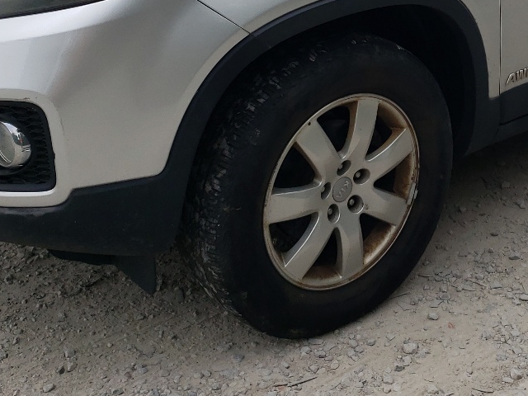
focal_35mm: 65
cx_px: 384
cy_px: -27
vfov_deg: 21.5
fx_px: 991
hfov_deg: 29.4
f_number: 1.5
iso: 50
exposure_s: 1/2500
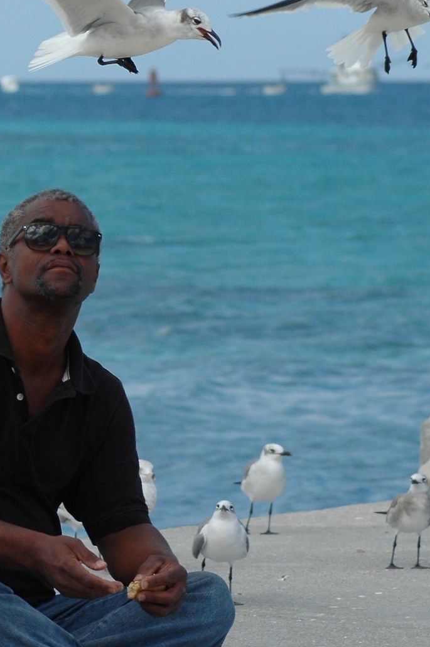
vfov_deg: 5.3
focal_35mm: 391
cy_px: 85
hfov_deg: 3.5
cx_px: 13
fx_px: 7021
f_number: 7.1
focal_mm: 112
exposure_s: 1/500
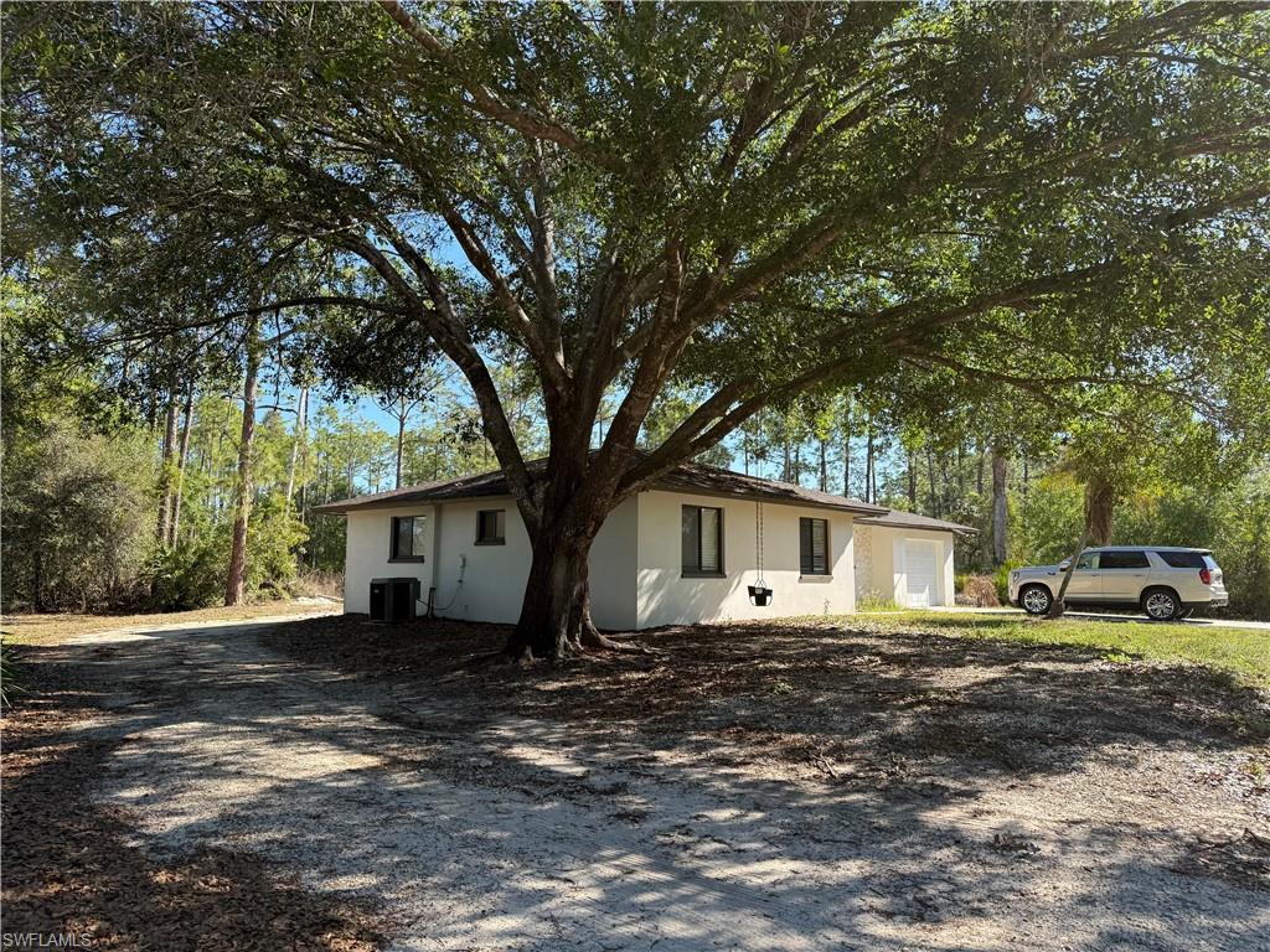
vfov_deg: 56.8
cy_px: 476
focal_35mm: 24
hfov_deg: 71.6
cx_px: 635
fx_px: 881
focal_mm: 6.76
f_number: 1.78
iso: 80
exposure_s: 1/1337
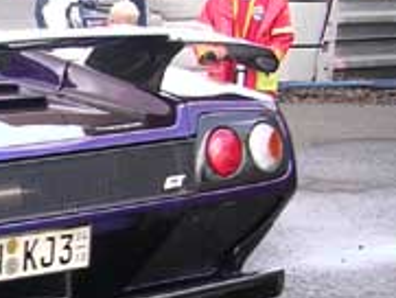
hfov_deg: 14.8
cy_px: 285
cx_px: -140
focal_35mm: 126
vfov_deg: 11.7
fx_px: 1442
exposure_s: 1/118
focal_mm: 5.8
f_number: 2.8
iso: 100
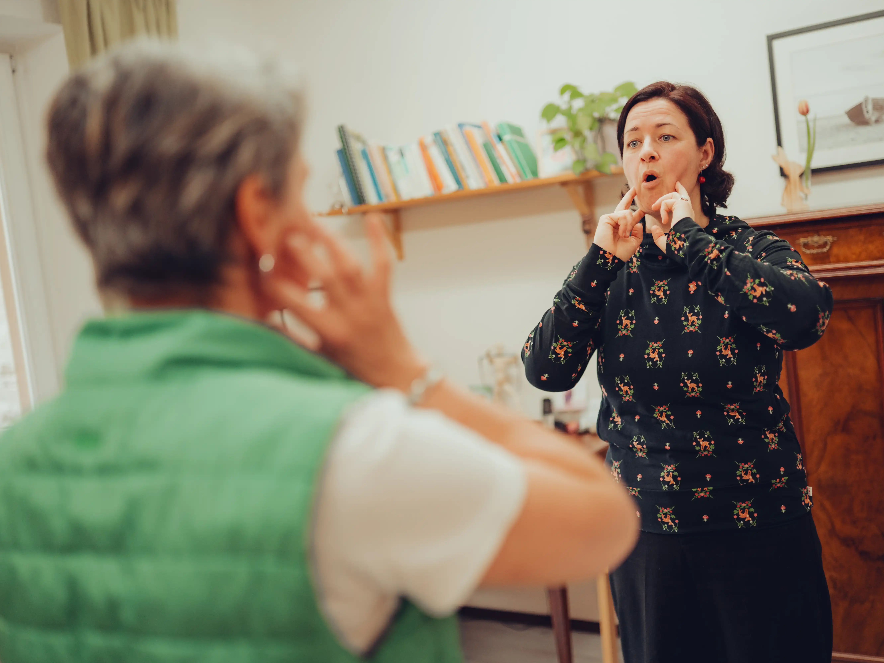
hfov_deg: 48.9
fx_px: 970
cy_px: 331
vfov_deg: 37.7
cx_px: 480
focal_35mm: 38
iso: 640
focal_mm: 35
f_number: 1.4
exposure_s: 1/320
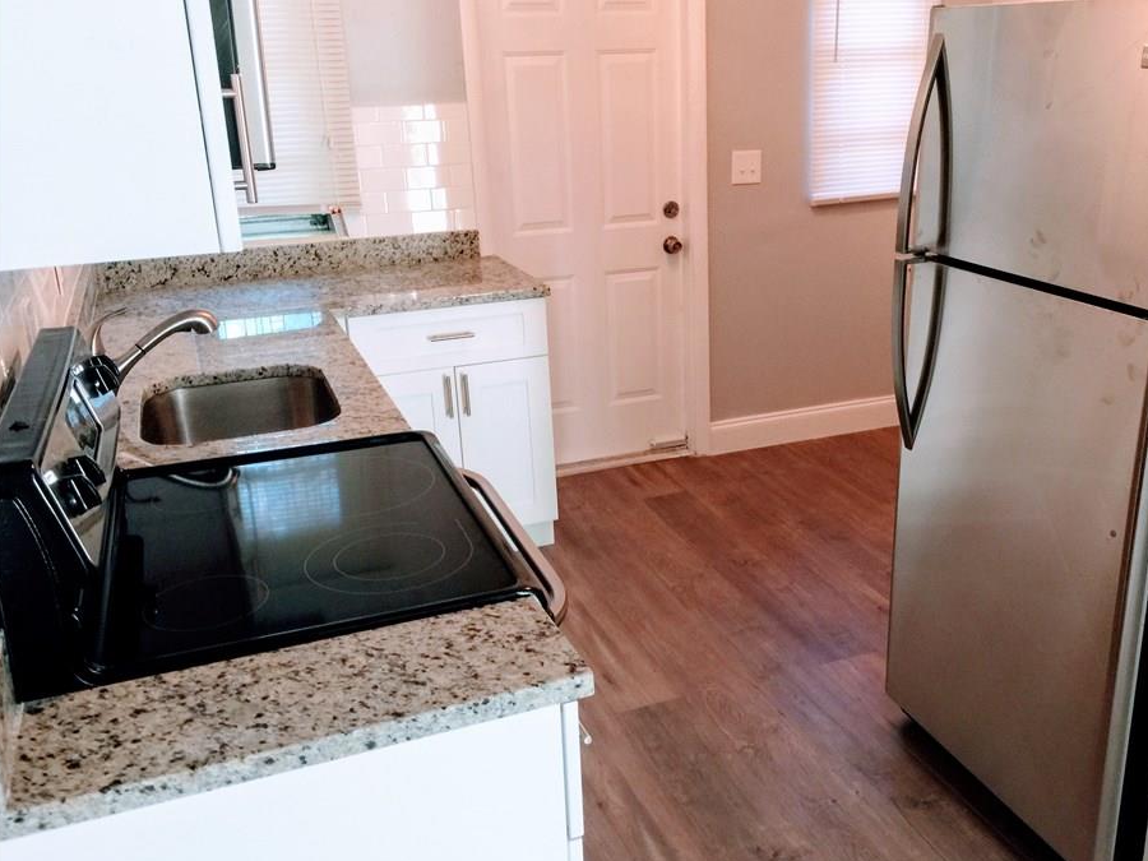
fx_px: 1094
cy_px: 427
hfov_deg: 55.2
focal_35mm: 33
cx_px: 645
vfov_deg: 42.9
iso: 40
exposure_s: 1/15
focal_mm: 4.15
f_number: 2.2
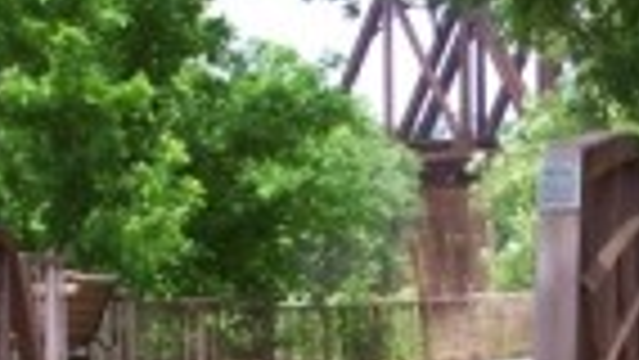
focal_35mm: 172
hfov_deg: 12.5
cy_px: 284
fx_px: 2915
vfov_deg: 7.1
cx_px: 508
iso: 80
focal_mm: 10.7
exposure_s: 1/500
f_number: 3.2
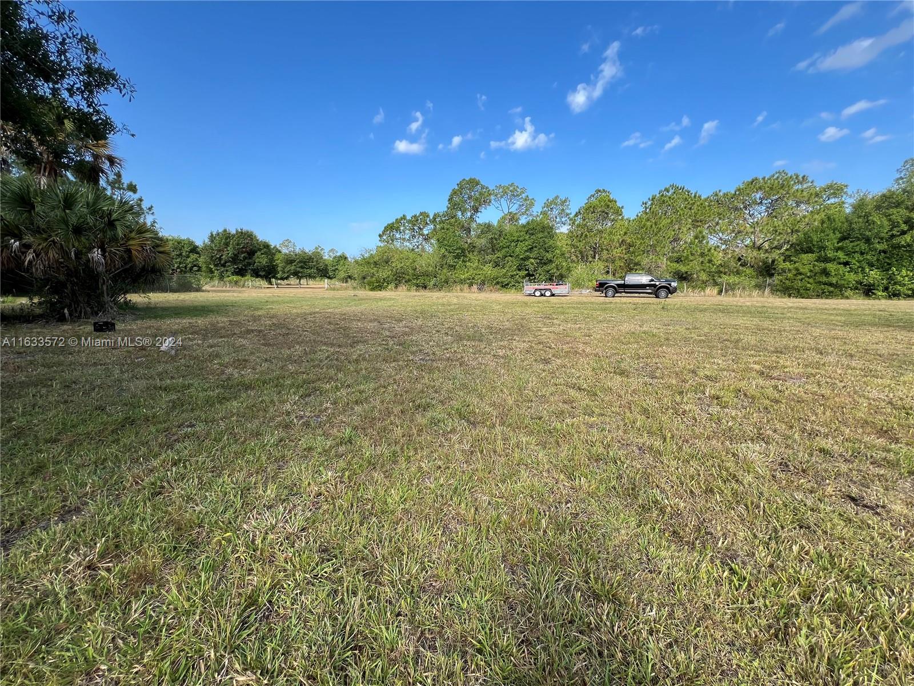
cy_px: 343
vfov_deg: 89.9
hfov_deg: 106.2
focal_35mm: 13
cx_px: 457
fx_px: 343
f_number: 1.8
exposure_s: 1/497
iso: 32
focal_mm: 1.57
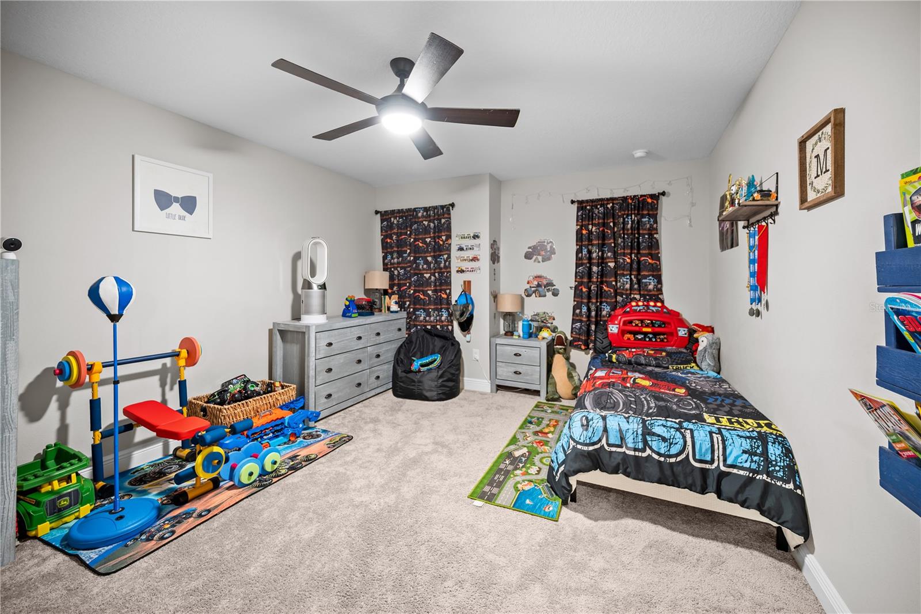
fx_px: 358
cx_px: 460
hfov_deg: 104.3
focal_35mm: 14
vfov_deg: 81.2
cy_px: 307
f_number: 4
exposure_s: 5
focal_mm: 14
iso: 100
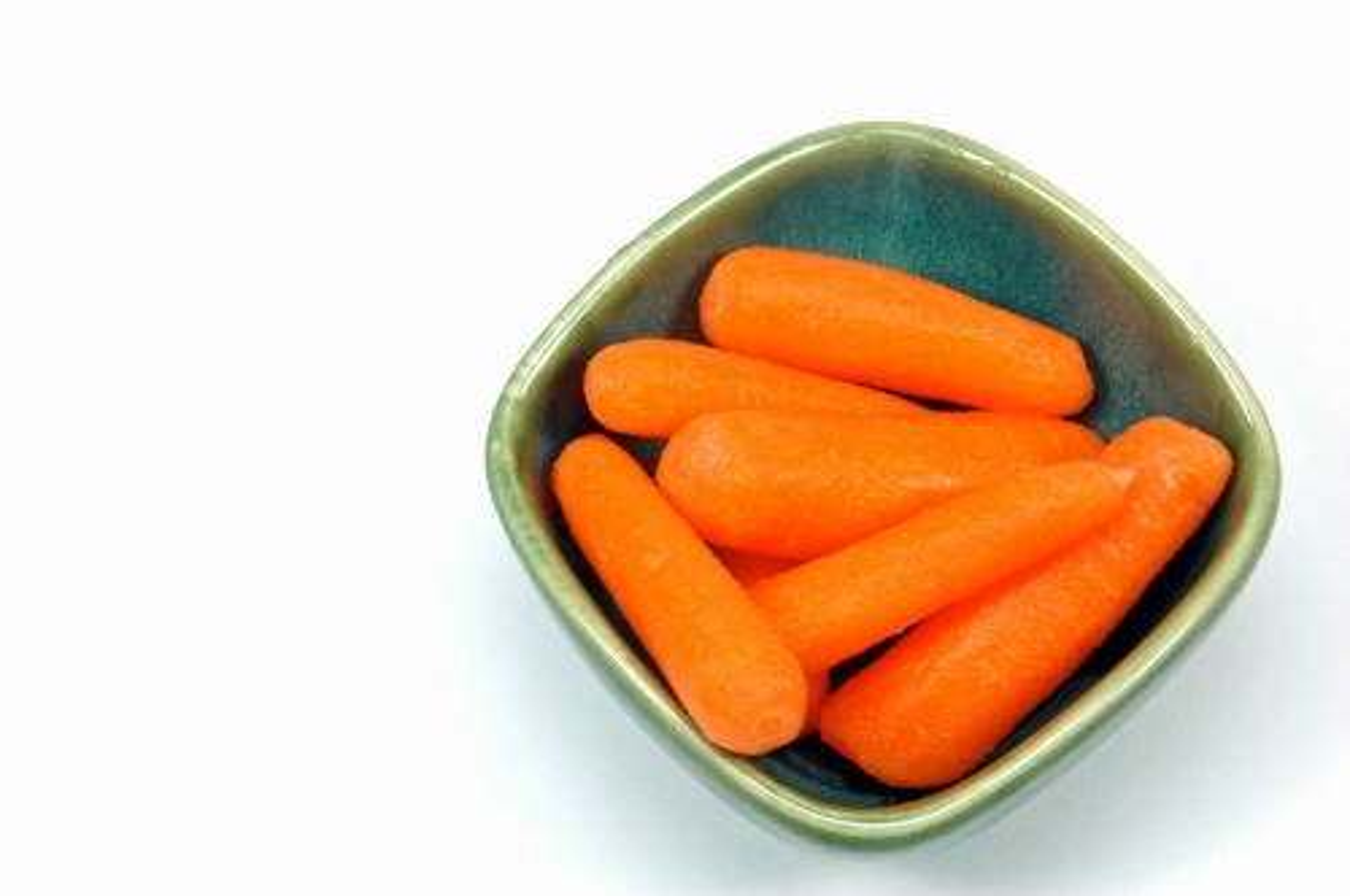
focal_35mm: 105
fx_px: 3932
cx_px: 675
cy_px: 448
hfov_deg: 19.5
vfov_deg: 13.0
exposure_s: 1/4
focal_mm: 70
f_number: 29
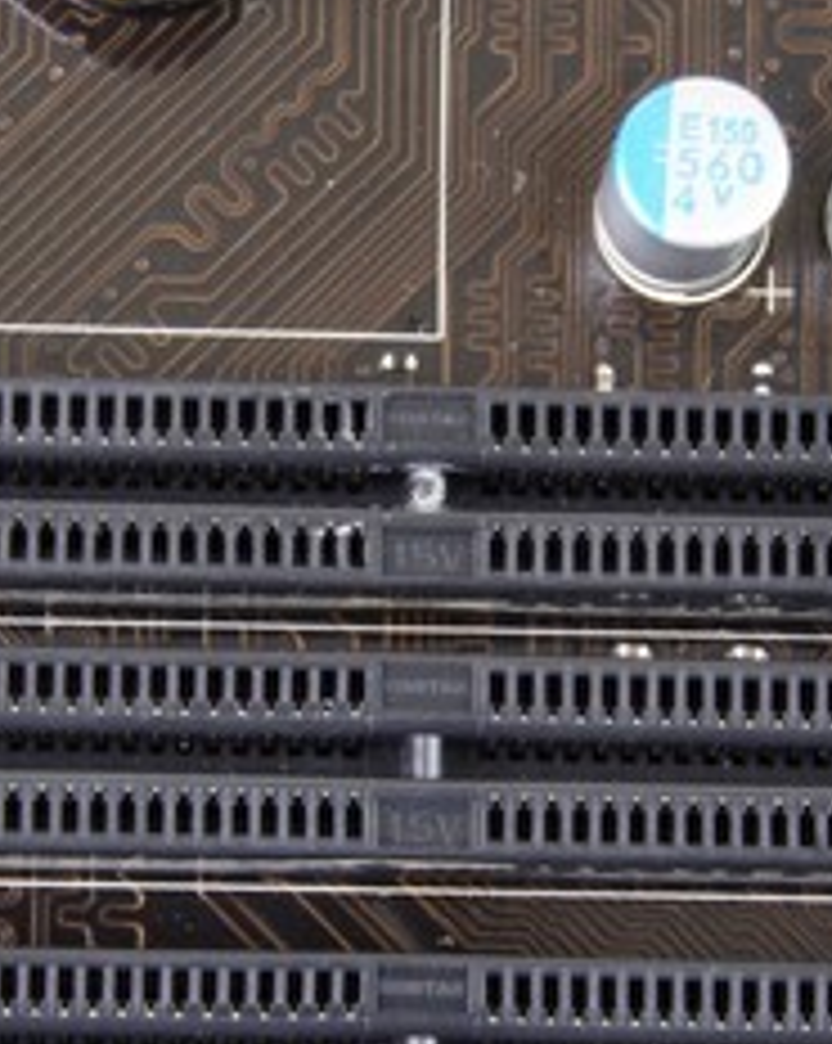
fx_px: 4719
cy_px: 664
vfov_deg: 12.6
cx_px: 333
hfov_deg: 10.1
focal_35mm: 153
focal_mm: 42
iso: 200
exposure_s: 5
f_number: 22
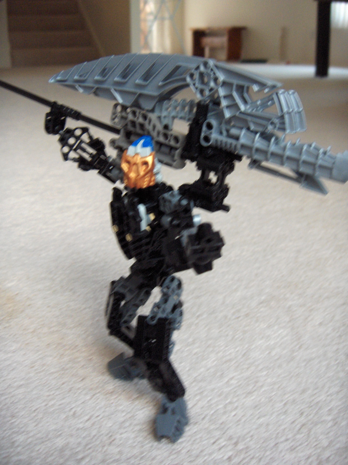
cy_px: 232
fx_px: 523
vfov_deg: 47.9
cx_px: 174
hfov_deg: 36.8
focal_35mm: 39
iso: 200
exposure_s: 1/42.6
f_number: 2.8
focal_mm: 8
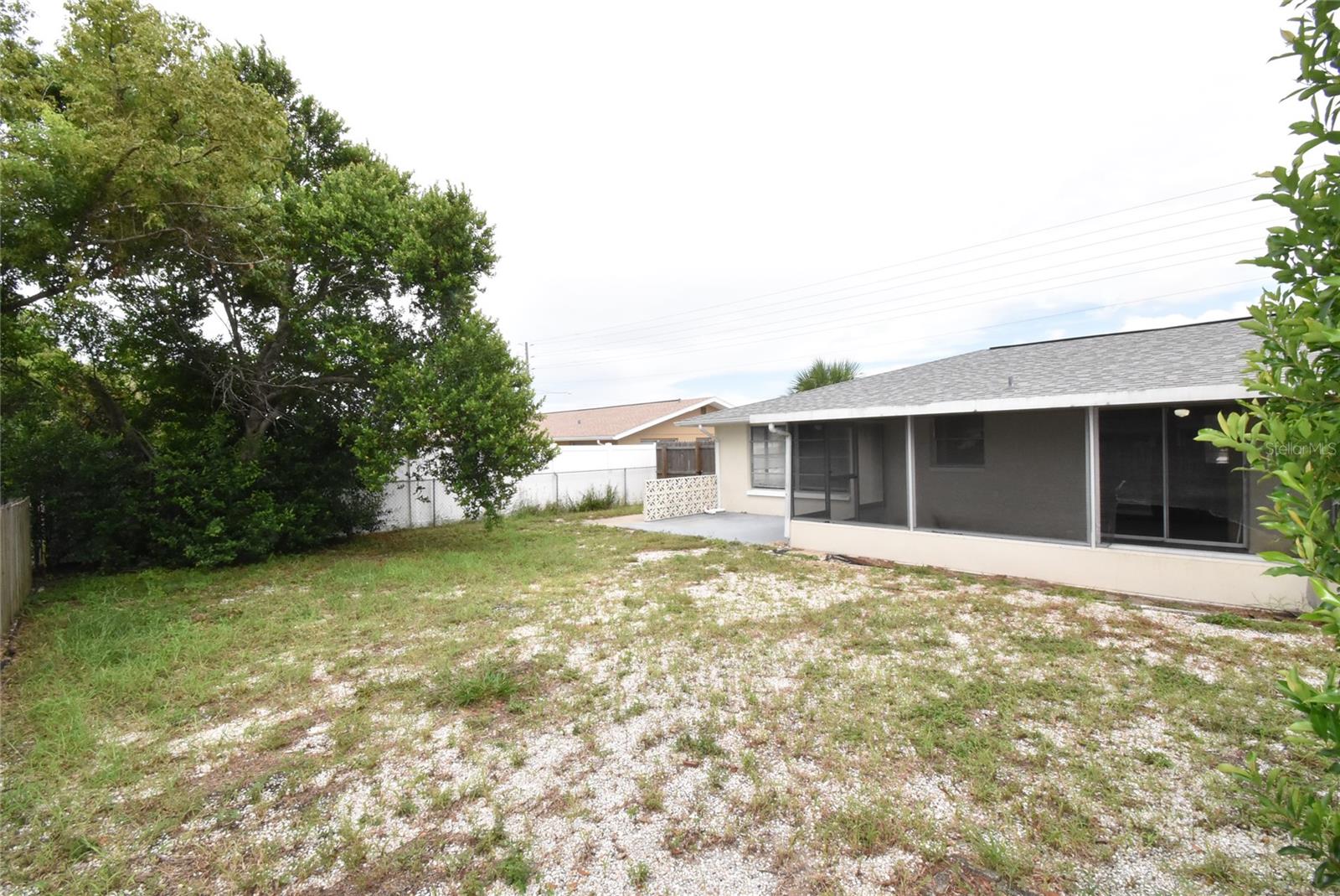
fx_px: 559
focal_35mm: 15
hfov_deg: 100.4
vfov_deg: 77.4
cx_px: 670
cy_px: 448
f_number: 22
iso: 1600
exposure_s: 1/200
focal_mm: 10
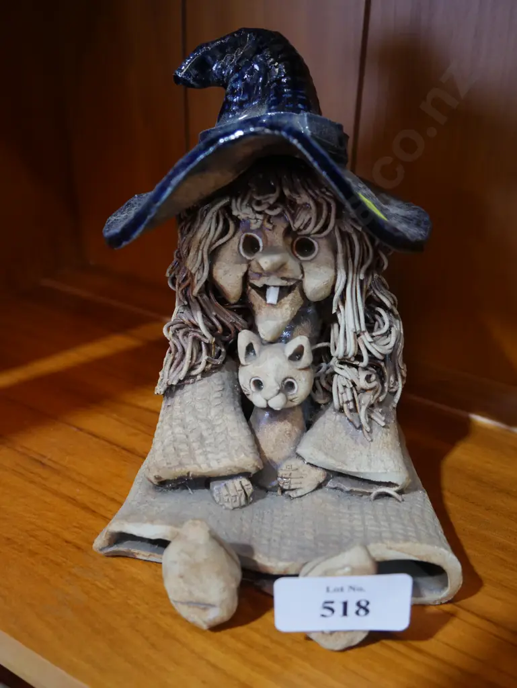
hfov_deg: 41.8
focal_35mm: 34
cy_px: 344
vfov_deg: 53.9
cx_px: 258
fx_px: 677
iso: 800
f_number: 4
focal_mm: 17
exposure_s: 1/60
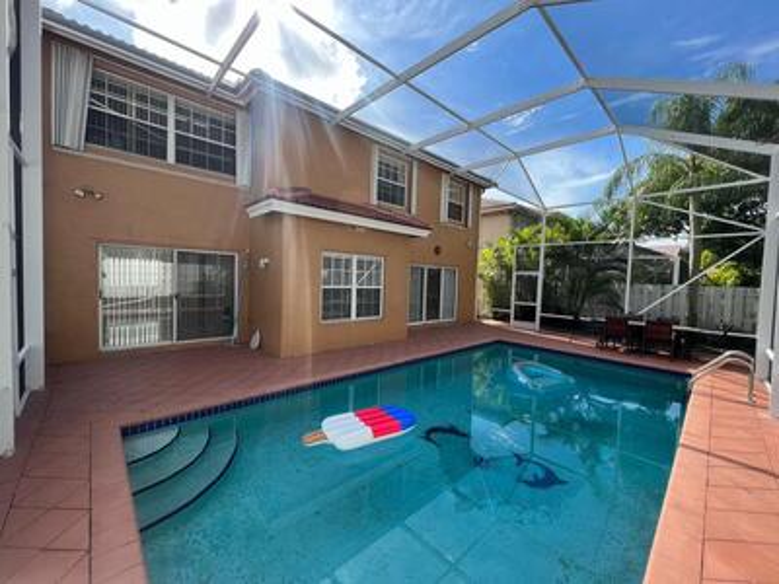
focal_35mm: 13
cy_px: 292
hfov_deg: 106.2
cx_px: 390
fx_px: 293
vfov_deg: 89.9
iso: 32
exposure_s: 1/399
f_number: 1.8
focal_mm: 1.57
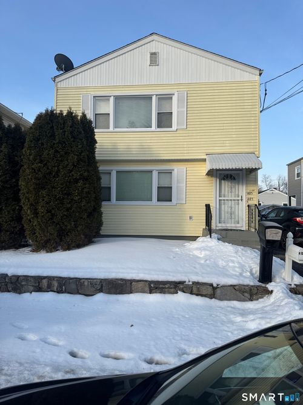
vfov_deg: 71.6
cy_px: 202
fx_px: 280
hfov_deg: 56.8
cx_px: 152
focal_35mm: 24
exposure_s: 1/3096
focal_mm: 6.76
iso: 80
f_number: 1.78
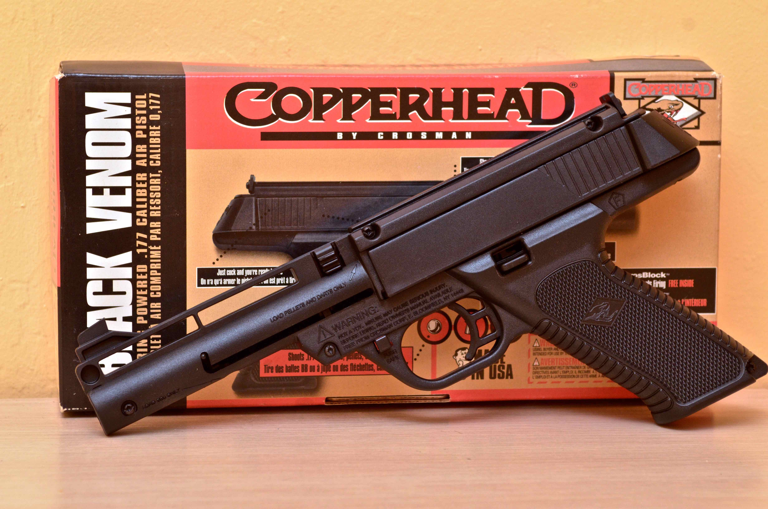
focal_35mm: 117
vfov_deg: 11.7
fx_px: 2491
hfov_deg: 17.5
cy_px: 254
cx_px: 384
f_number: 7.1
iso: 800
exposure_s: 1/160
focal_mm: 78
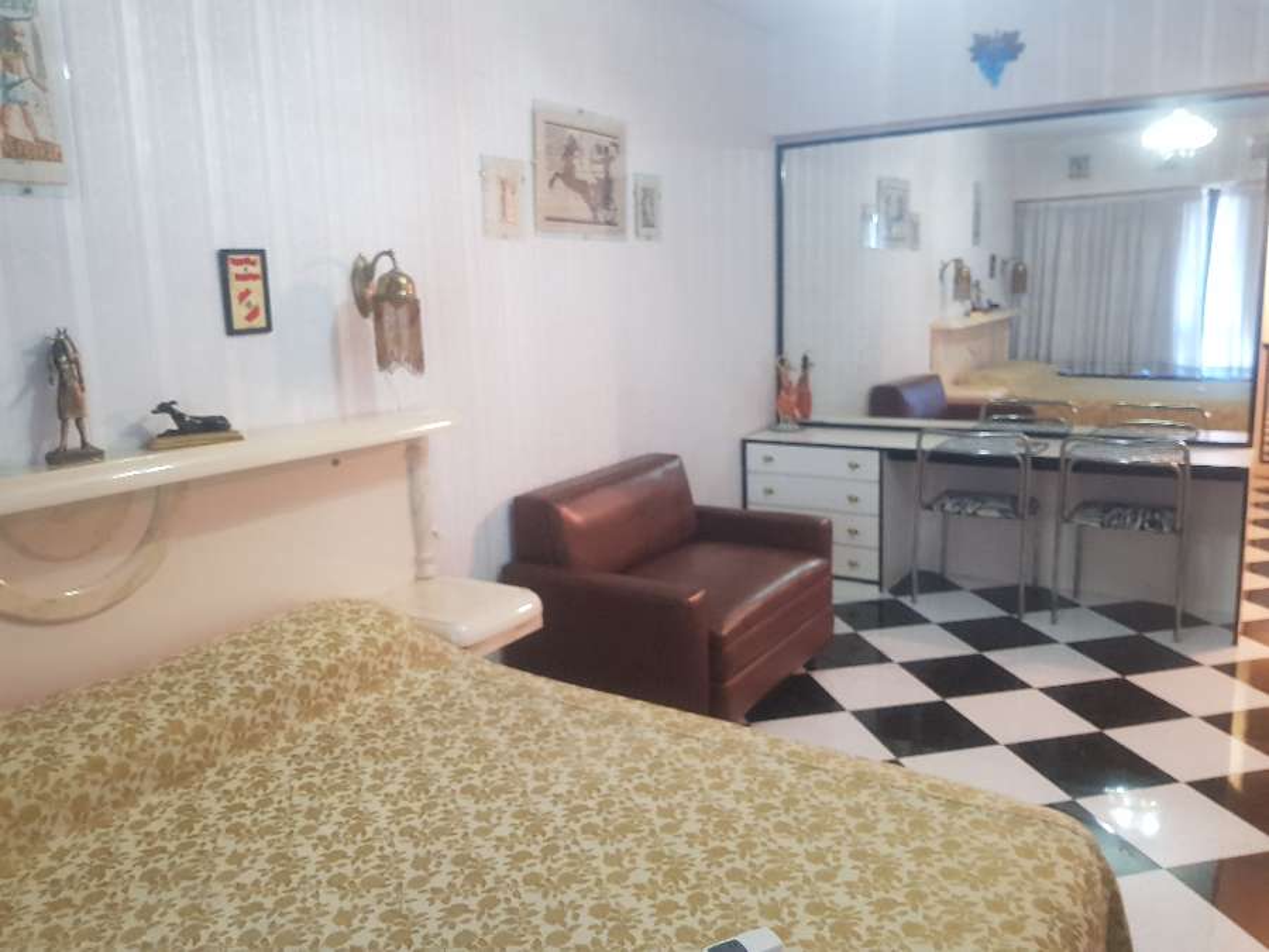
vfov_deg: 53.1
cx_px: 634
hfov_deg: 67.3
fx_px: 953
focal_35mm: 26
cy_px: 476
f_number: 1.7
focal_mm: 4.2
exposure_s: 1/20
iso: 250
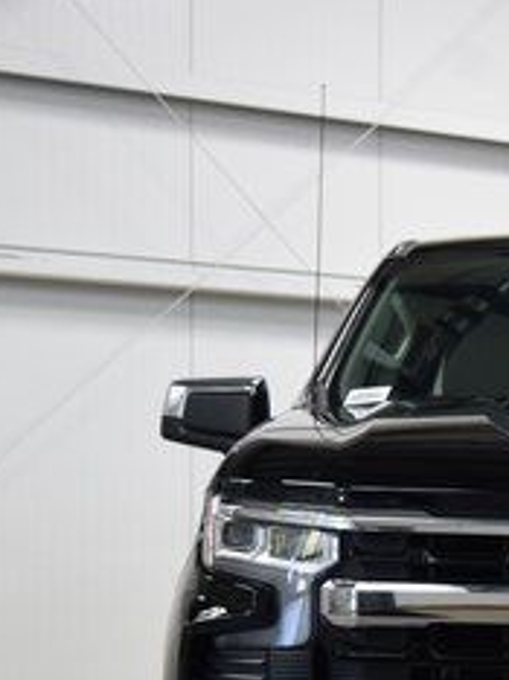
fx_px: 2717
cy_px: 609
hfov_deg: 10.5
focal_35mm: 138
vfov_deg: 14.1
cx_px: 681
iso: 1600
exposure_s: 1/60
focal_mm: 35
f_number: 6.3
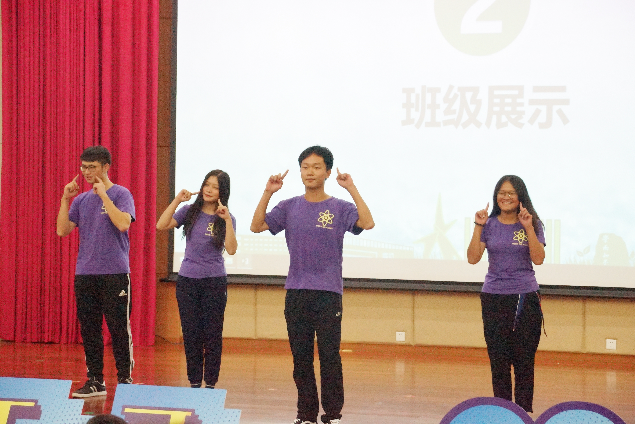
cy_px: 212
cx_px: 318
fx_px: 1587
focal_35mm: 90
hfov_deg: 22.6
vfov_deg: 15.2
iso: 5000
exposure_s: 1/160
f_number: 5.6
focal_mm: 60
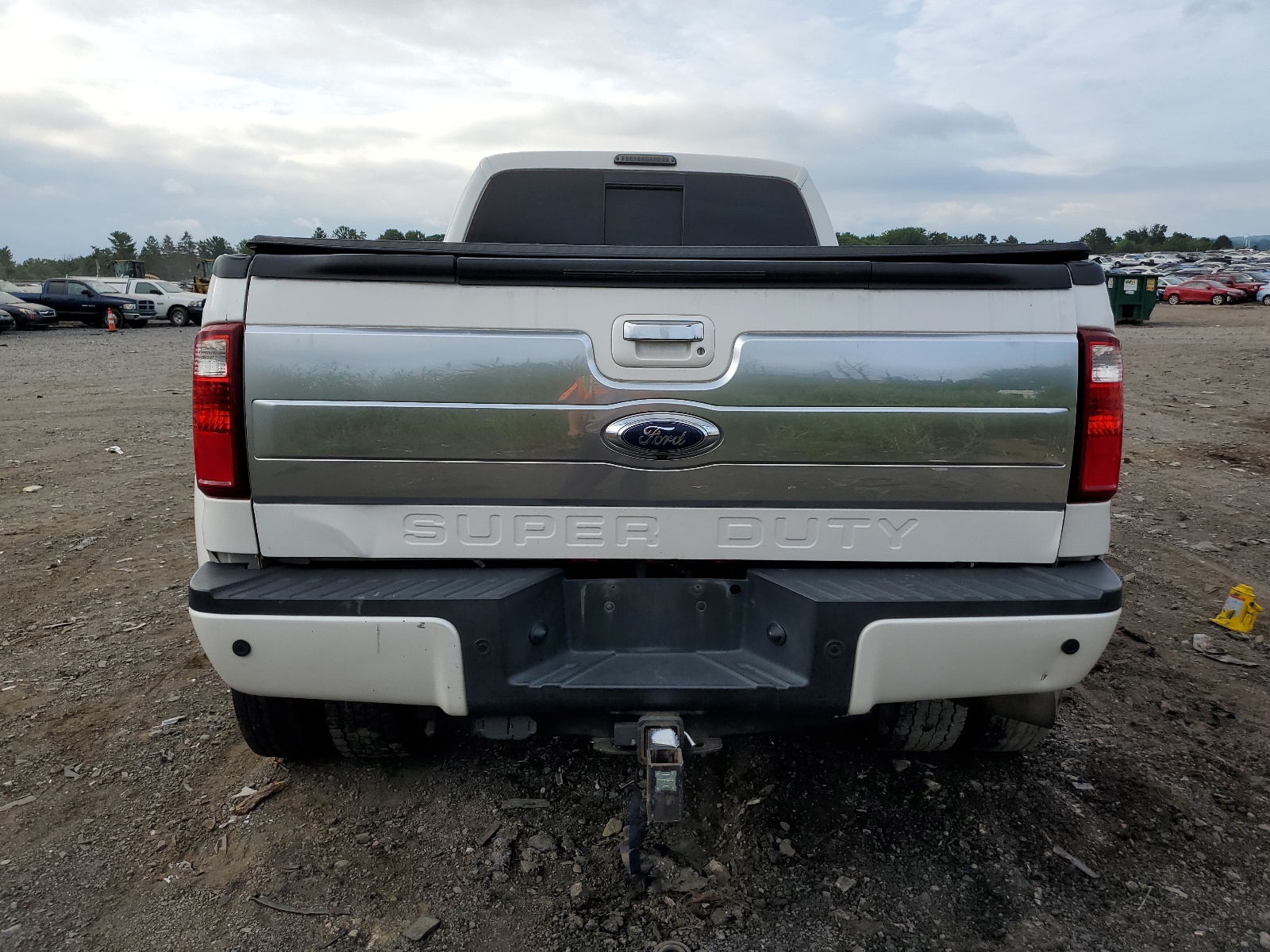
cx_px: 635
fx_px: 954
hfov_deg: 67.3
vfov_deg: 53.1
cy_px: 476
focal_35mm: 26
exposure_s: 1/1667
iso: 50
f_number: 1.5
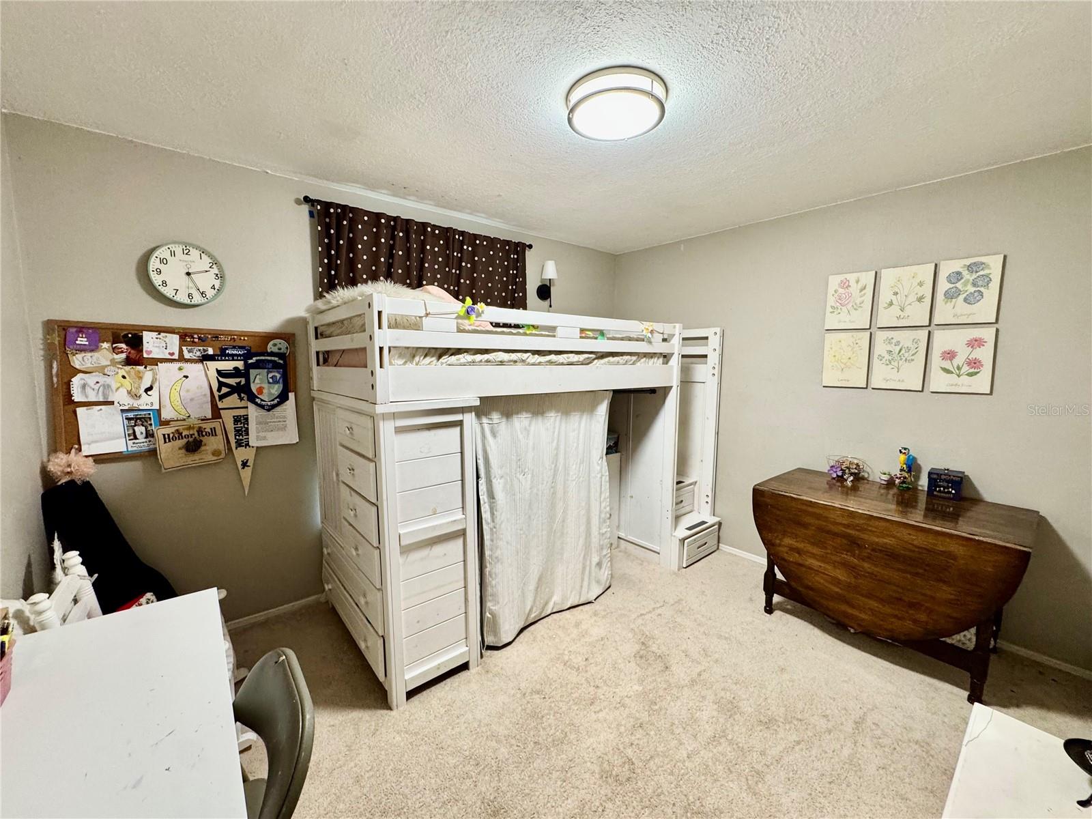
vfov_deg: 85.7
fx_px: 442
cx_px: 546
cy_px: 410
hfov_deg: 102.1
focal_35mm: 14
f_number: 2.2
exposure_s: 1/60
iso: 250
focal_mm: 2.22
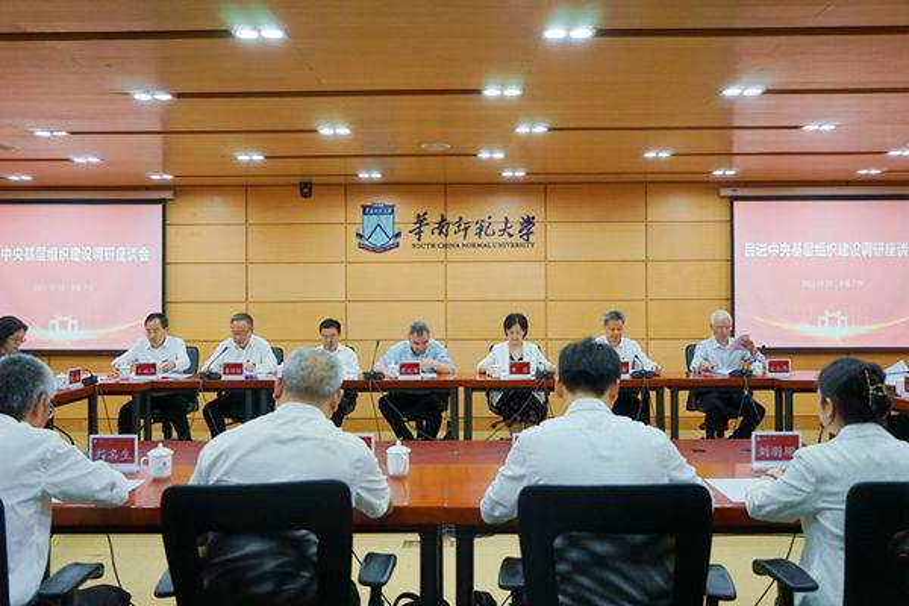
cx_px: 454
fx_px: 783
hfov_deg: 60.3
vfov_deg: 42.3
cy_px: 303
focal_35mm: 31
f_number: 4
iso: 1250
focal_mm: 31
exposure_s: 1/160
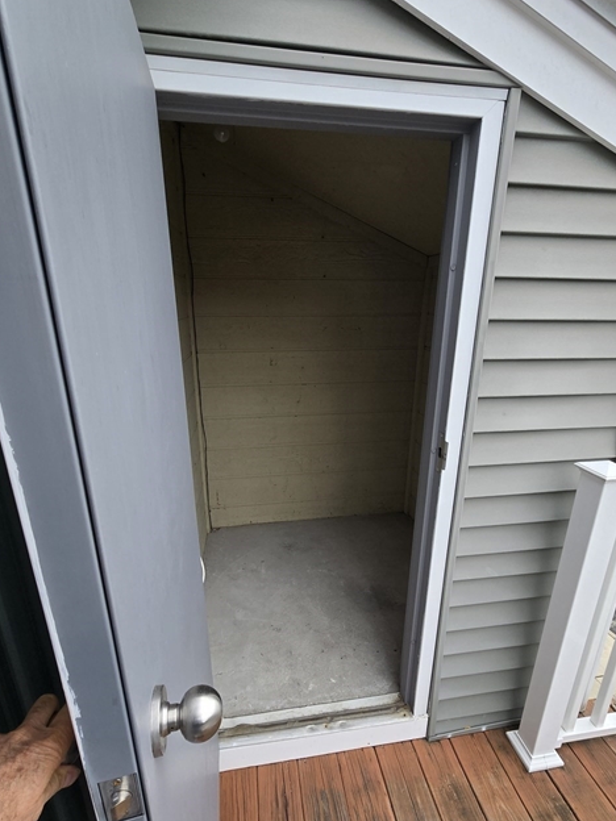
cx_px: 312
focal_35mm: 16
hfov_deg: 78.1
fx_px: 380
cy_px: 454
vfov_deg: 94.2
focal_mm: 2.2
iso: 50
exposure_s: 1/217
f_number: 2.2
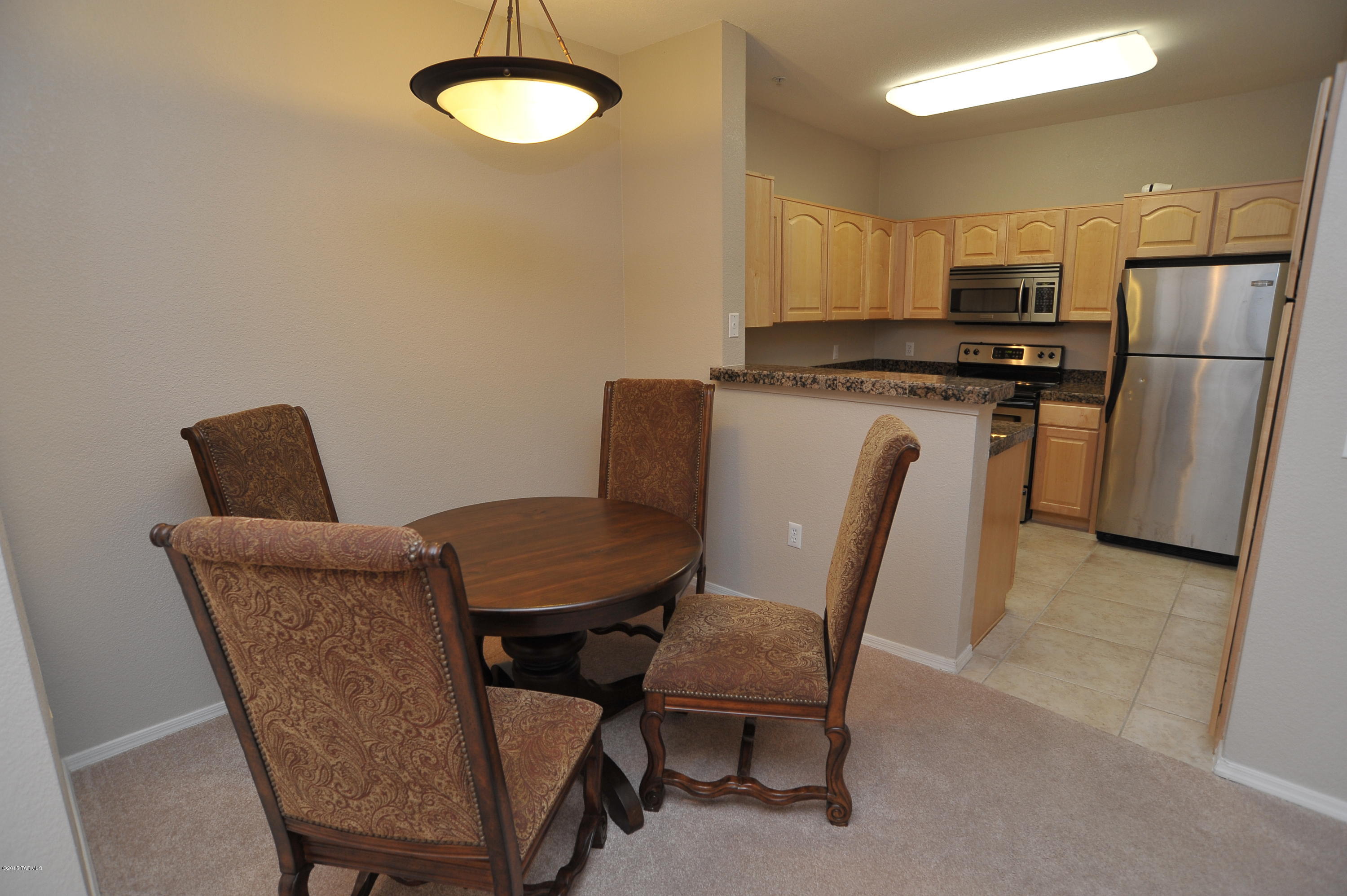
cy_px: 448
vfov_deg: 67.3
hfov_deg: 90.0
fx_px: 673
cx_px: 674
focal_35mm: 18
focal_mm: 18
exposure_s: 1/25
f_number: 7.1
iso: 640
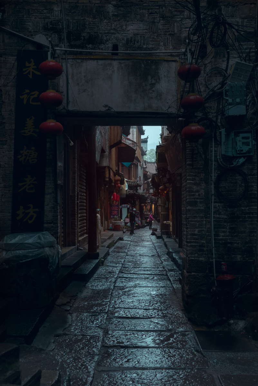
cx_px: 129
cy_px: 193
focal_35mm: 38
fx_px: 408
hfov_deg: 35.1
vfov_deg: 50.7
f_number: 4
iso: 1600
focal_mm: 38
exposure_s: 1/60
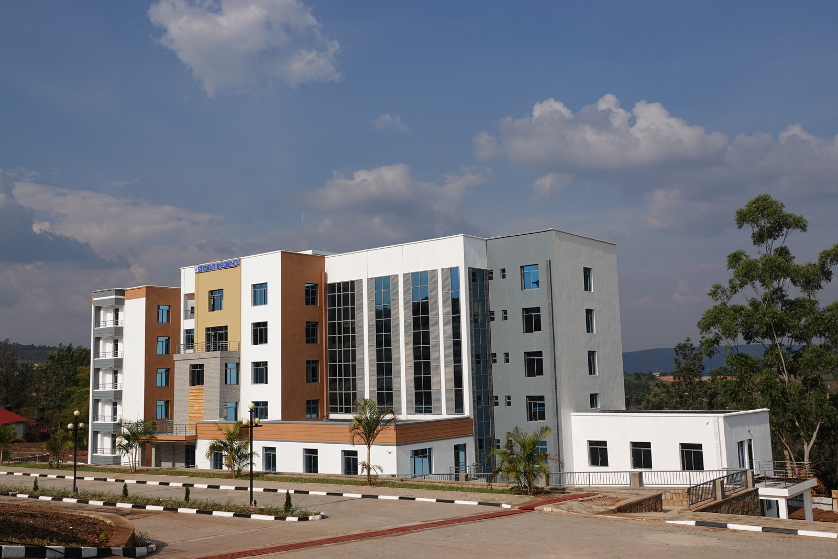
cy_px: 280
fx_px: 791
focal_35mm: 34
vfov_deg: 38.9
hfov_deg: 55.8
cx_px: 419
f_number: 4.5
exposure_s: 1/1000
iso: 100
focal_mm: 12.33
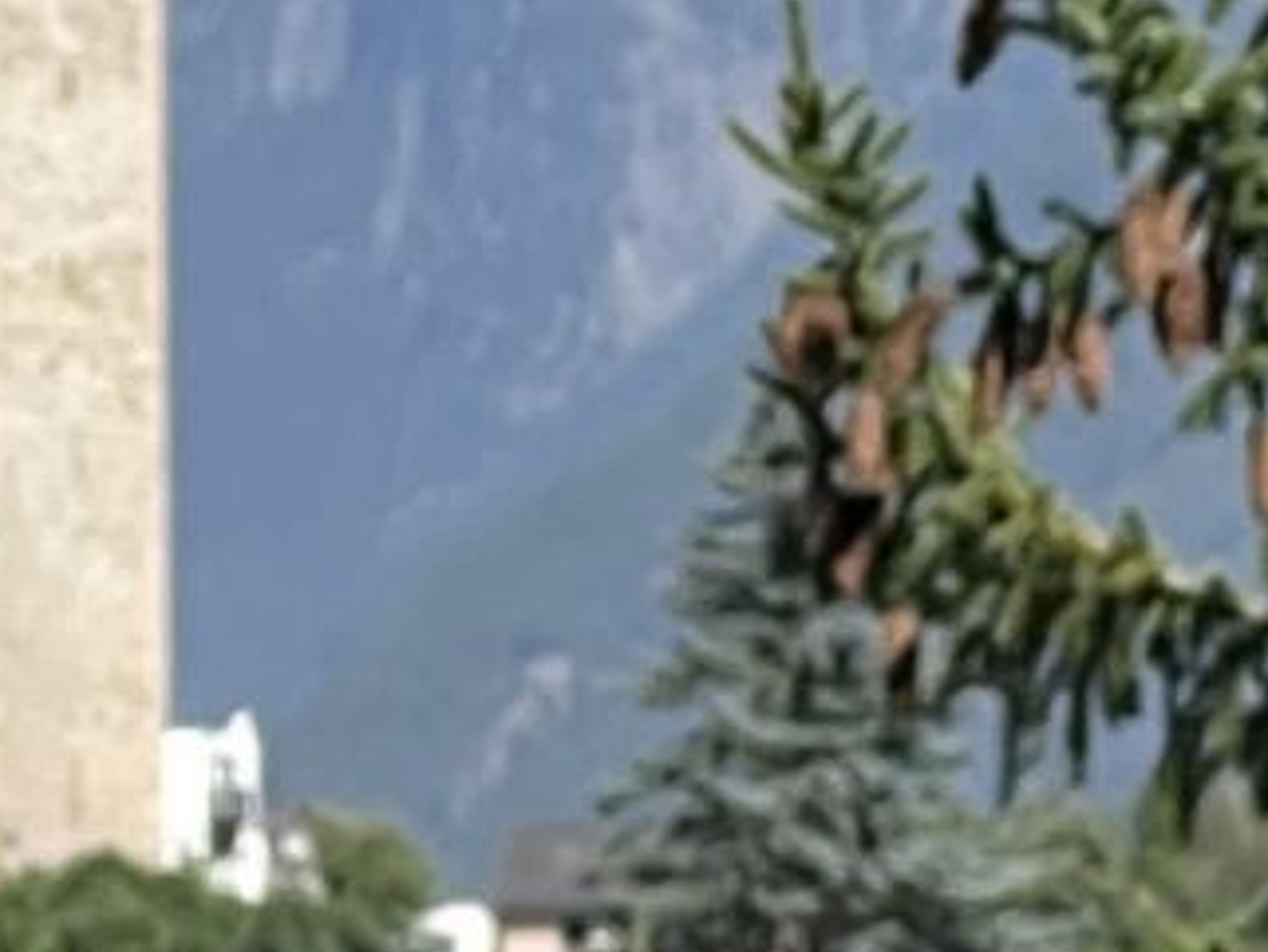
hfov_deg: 4.0
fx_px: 17992
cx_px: 2094
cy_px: -948
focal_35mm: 491
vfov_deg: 3.0
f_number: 2.8
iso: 32
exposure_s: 1/690
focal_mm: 9
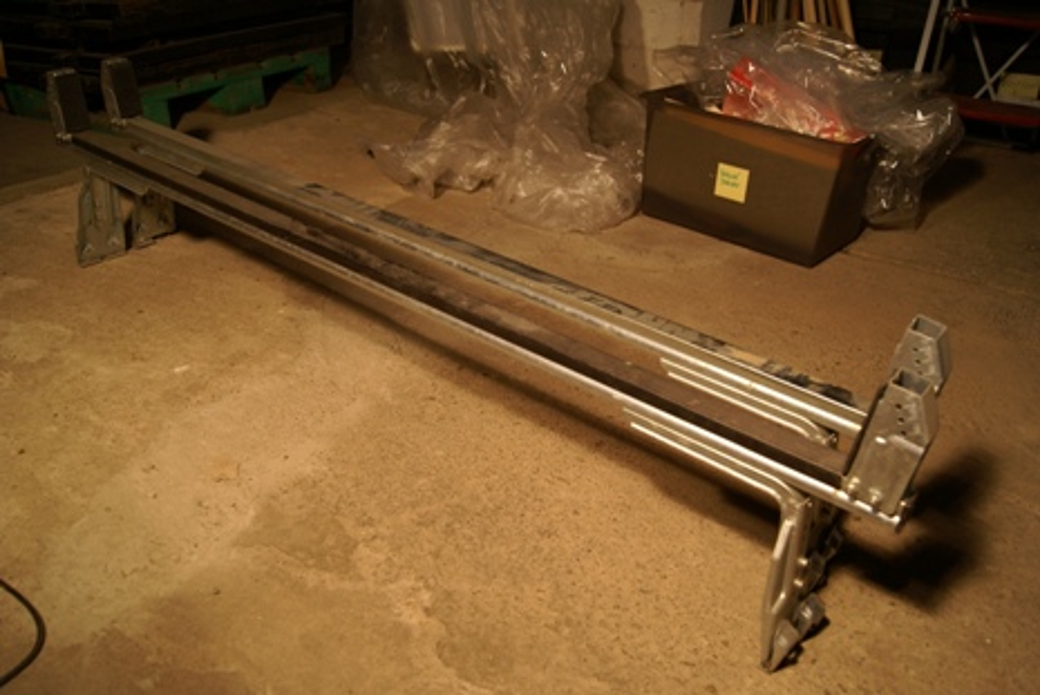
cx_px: 520
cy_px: 348
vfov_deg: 43.7
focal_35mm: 30
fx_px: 867
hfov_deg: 61.9
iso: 100
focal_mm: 20
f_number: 4
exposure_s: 1/40
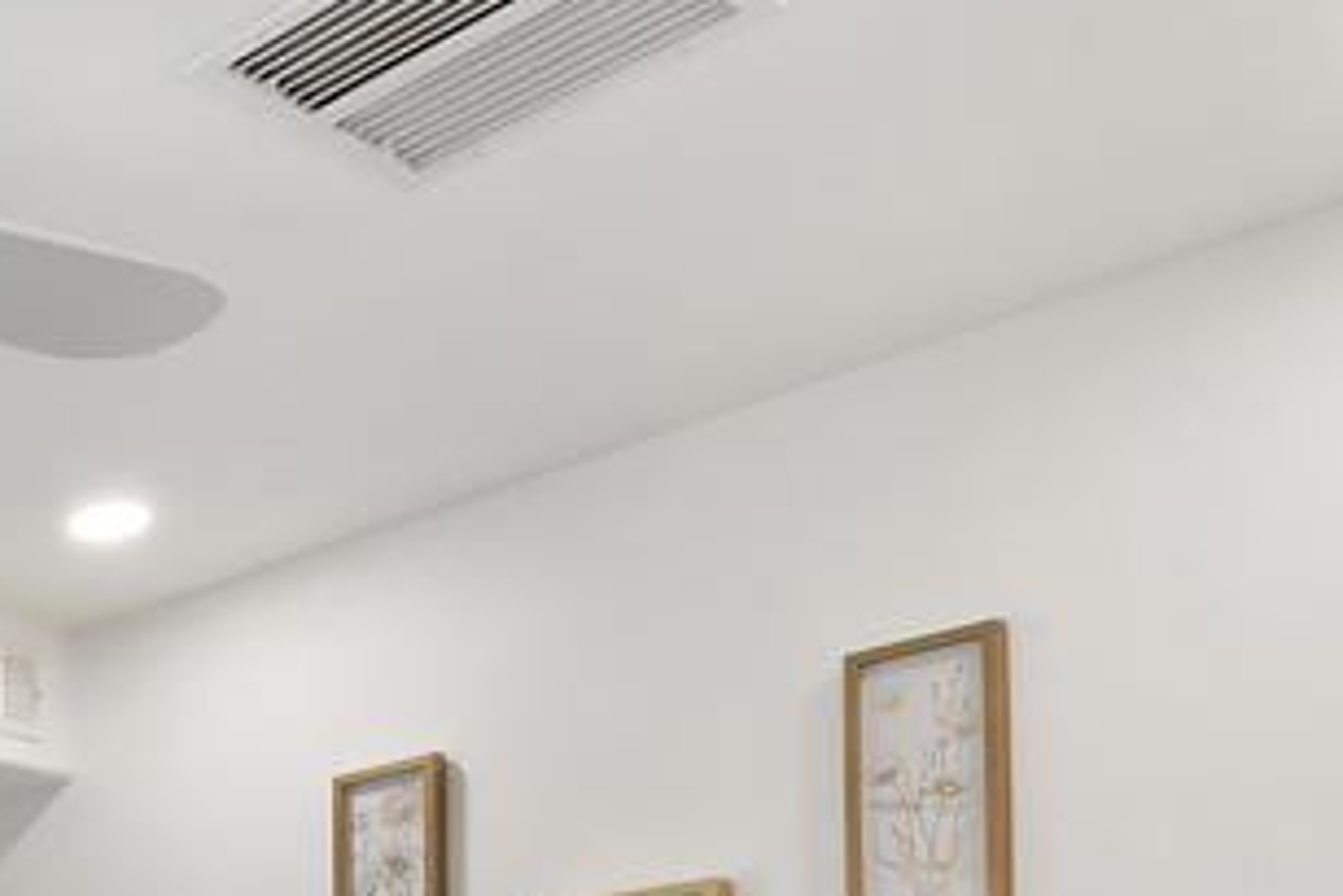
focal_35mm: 50
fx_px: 1866
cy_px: 1300
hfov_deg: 29.1
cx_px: -542
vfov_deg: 22.7
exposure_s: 1/30
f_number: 8
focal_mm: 10
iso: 400
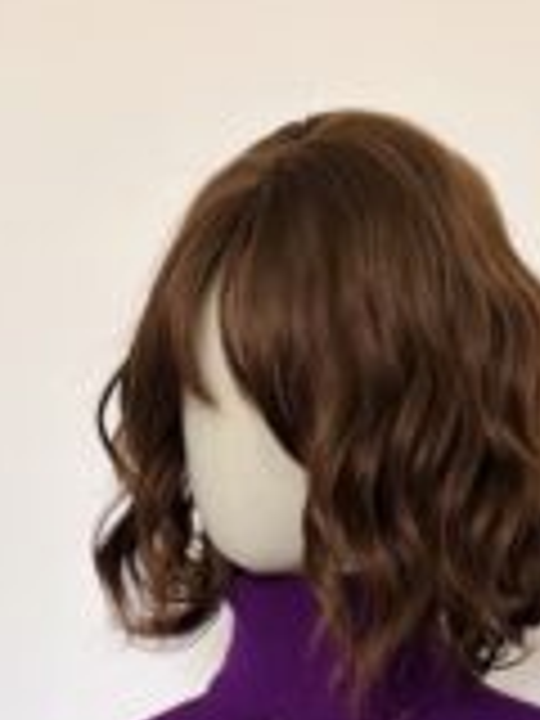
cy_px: 868
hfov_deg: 22.5
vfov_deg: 26.4
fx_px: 1352
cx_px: 356
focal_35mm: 65
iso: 160
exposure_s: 1/60
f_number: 1.6
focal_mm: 5.96
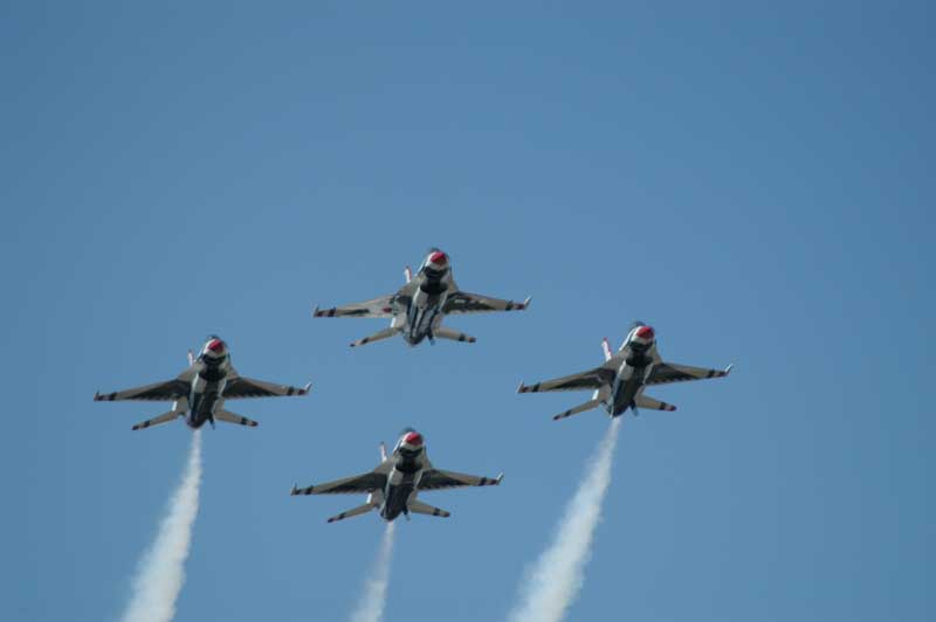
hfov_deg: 4.6
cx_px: 468
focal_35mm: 450
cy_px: 311
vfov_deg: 3.0
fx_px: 11690
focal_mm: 300
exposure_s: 1/1500
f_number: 5.6
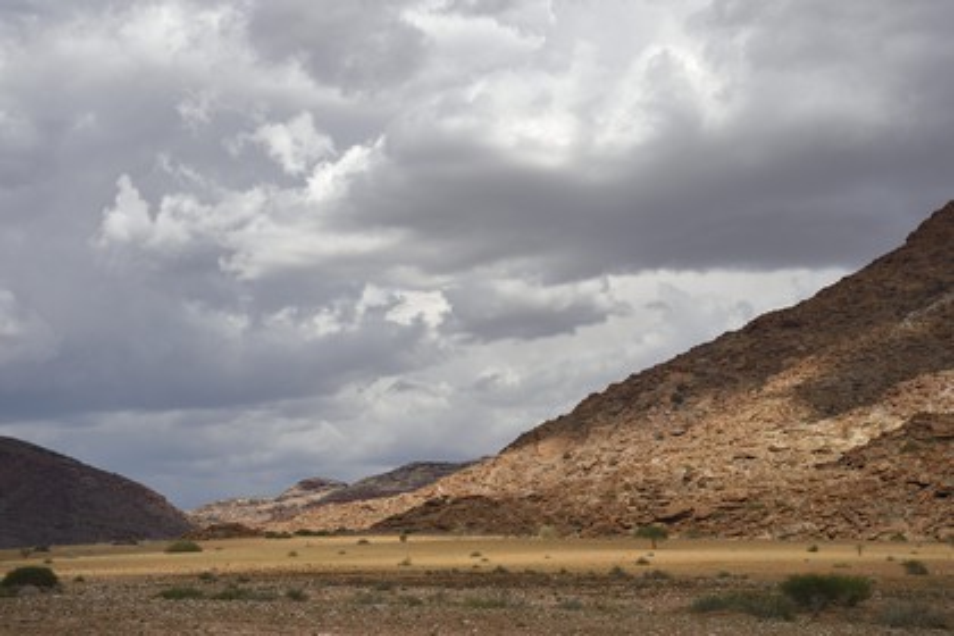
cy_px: 318
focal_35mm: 70
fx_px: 1855
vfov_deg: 19.5
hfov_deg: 28.8
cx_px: 477
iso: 400
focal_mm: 70
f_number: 7.1
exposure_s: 1/3200
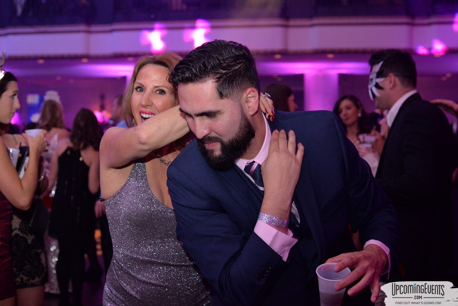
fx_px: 636
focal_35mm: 50
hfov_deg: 39.6
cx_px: 229
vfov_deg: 27.0
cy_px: 153
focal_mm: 50
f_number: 4.5
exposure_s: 1/80
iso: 2000
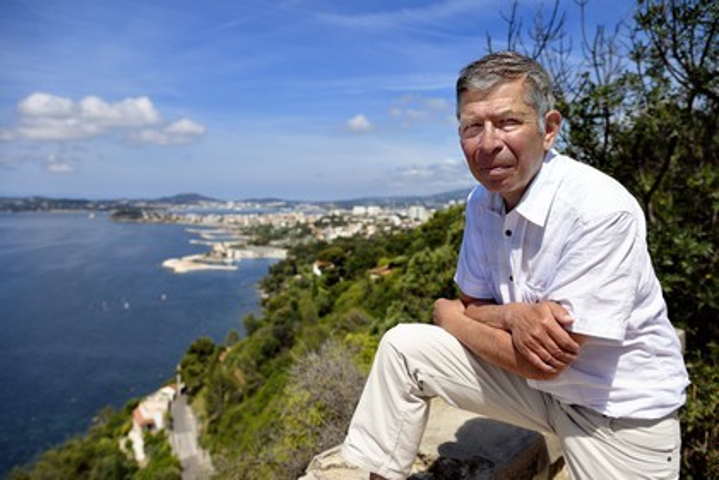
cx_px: 360
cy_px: 240
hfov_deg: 58.7
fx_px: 639
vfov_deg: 41.1
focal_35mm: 32
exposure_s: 1/2000
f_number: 5
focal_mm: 32
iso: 200
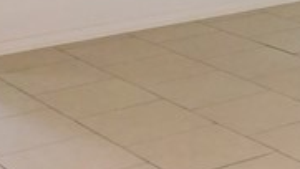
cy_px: -210
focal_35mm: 142
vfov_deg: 8.0
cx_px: 401
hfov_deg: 14.4
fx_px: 1130
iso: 280
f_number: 3
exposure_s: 1/30
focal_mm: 4
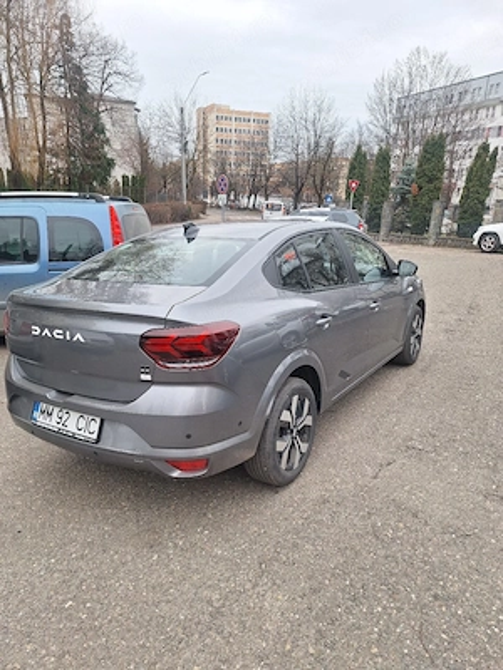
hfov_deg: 58.9
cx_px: 252
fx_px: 446
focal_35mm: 23
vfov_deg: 73.9
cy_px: 335
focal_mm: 5.54
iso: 40
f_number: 1.8
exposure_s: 1/115
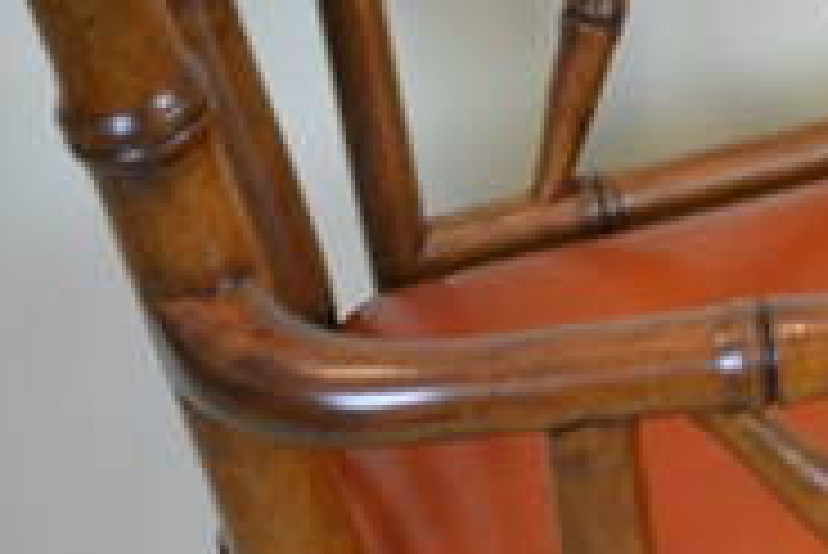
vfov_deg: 6.2
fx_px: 5055
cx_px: 1192
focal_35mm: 220
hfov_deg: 9.1
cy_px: 685
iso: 800
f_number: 5.3
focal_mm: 45
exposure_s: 1/30
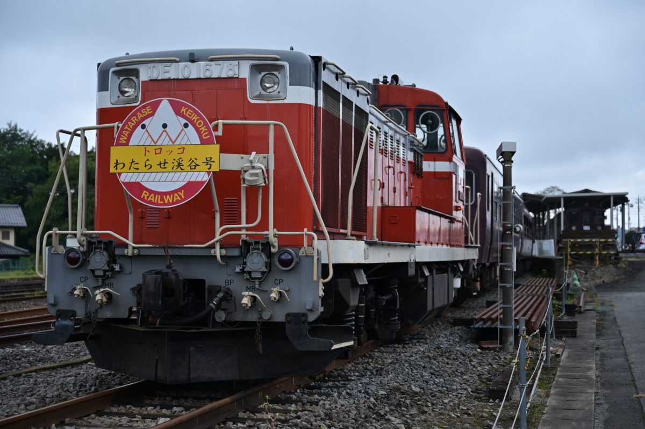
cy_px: 214
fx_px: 1020
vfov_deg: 23.7
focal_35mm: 57
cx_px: 322
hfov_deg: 35.1
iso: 400
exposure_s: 1/5000
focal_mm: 57
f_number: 2.8
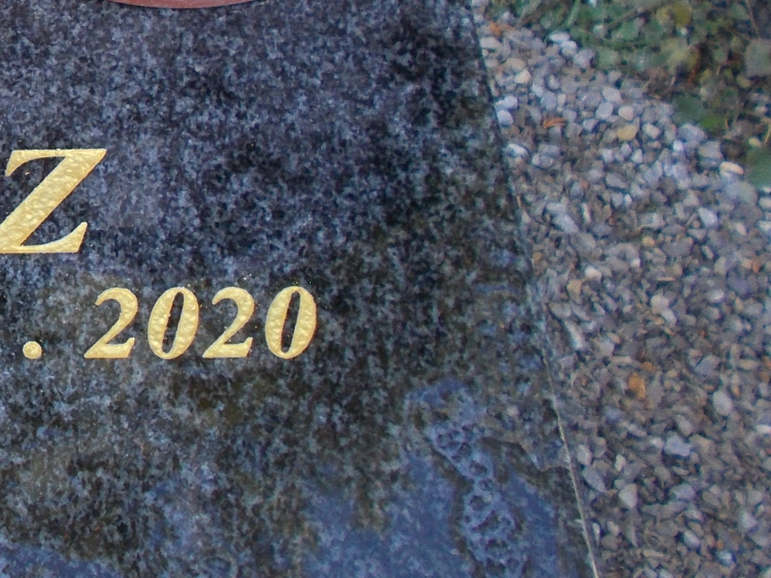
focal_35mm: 90
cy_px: 89
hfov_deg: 19.4
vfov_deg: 16.3
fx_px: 2004
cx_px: -330
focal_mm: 4.6
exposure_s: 1/60
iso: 80
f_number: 3.2
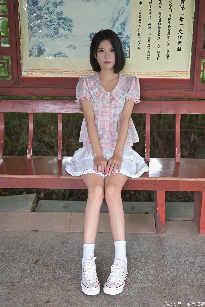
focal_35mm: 50
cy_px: 154
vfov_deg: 39.6
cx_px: 102
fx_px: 427
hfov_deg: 27.0
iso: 400
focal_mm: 50
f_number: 2.2
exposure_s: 1/100
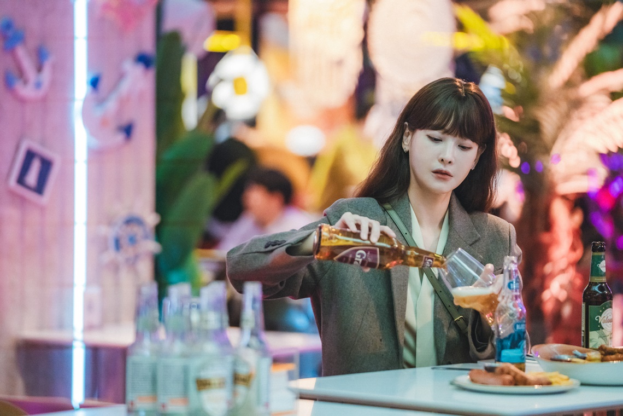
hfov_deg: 13.6
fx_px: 2613
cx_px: 312
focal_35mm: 151
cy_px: 208
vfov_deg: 9.1
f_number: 2.8
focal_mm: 151
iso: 6400
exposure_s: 1/125
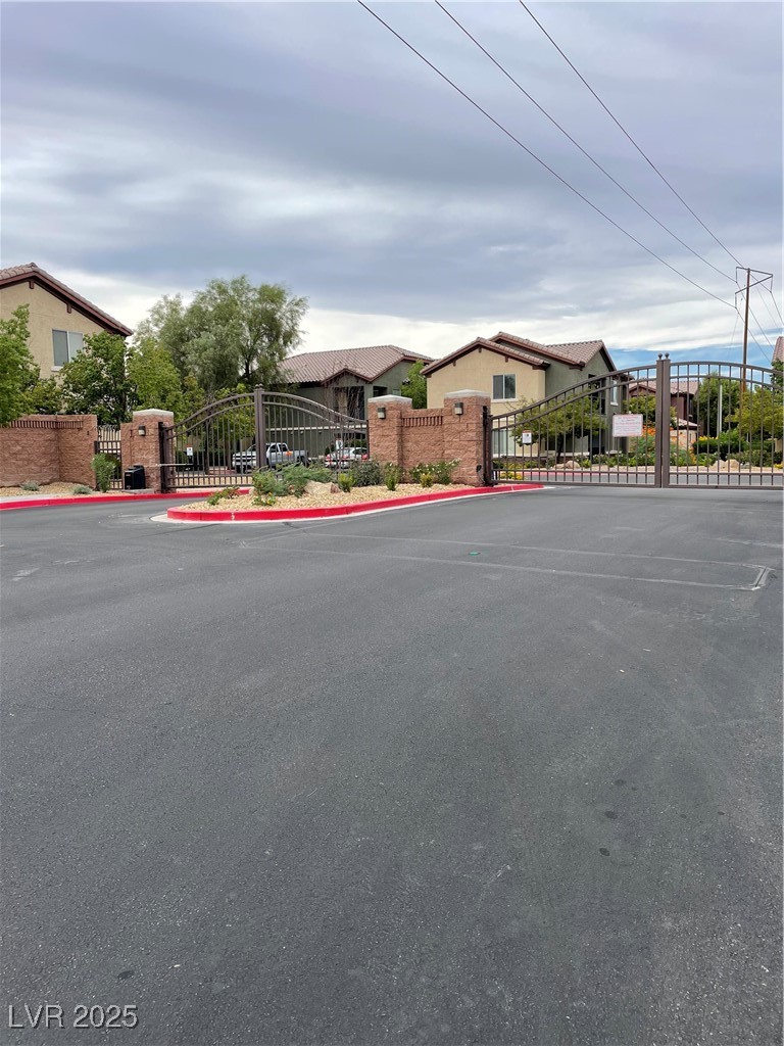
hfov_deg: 53.1
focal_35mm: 26
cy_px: 523
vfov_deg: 67.3
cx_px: 392
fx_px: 785
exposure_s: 1/373
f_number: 1.6
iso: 32
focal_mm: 4.2
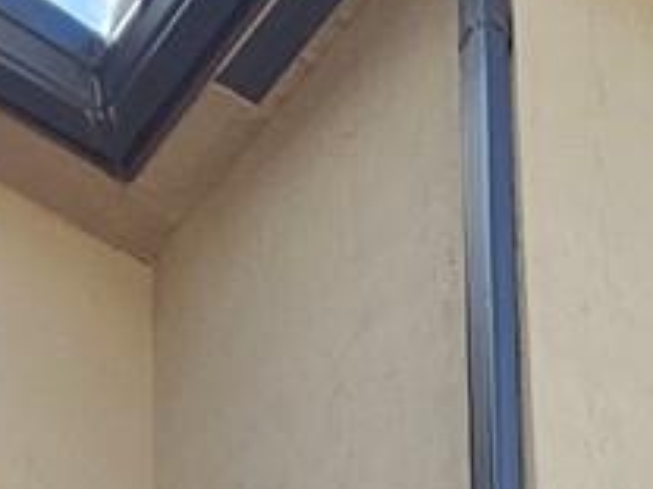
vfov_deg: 10.4
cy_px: 1486
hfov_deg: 19.4
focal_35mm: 100
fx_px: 1886
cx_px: 559
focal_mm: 2.2
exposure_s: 1/827
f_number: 2.2
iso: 50
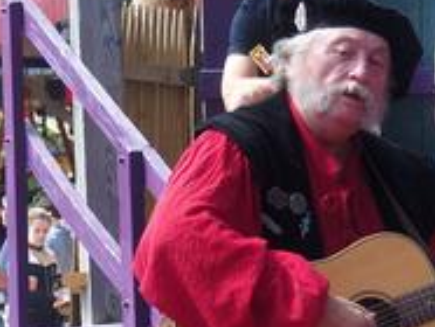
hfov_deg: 6.0
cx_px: 367
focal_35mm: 329
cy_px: 171
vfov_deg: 4.5
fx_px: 4140
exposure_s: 1/320
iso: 100
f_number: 3.2
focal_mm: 28.8
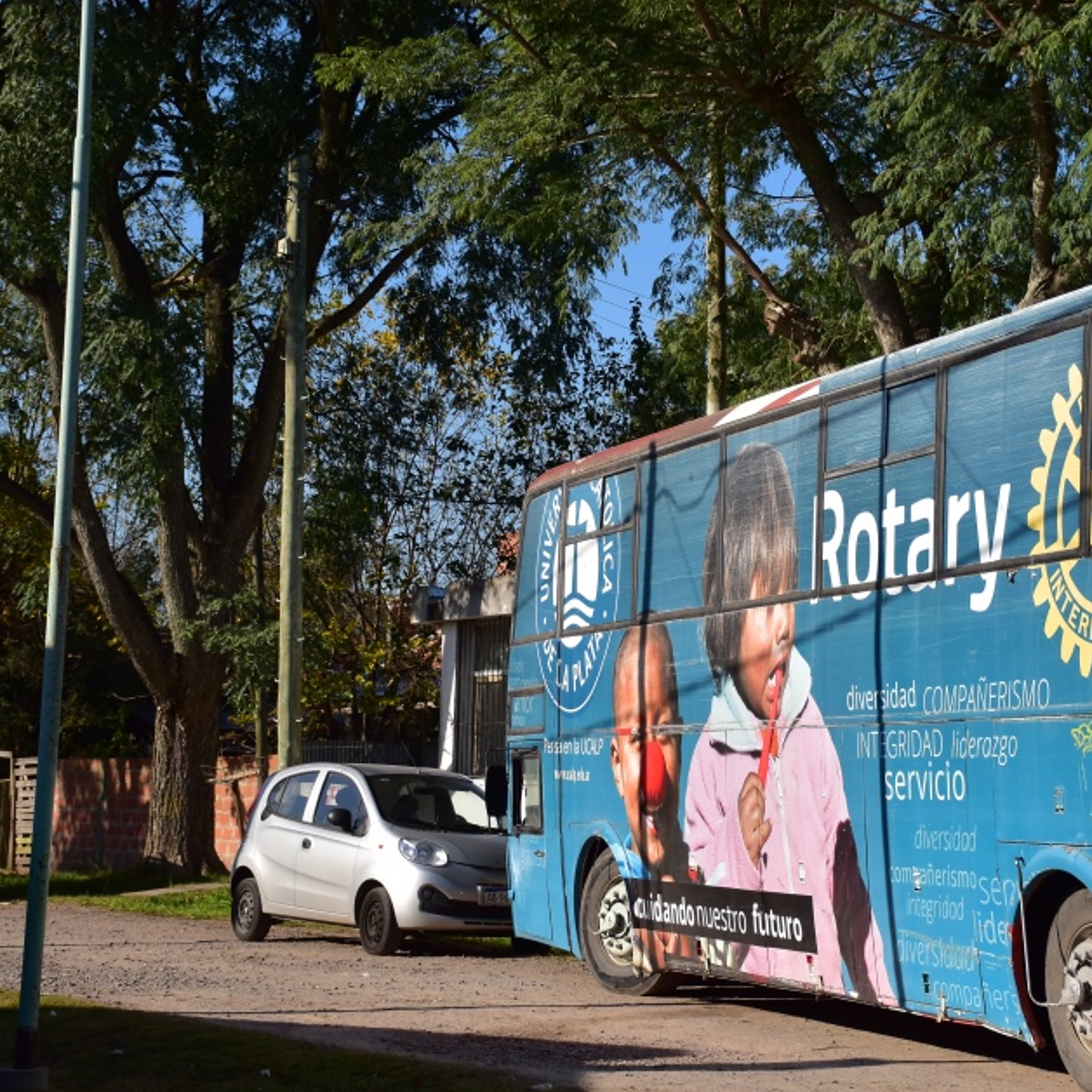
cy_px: 523
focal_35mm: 79
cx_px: 722
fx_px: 2820
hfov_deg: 21.8
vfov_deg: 21.9
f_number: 4.2
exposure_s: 1/1250
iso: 100
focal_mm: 38
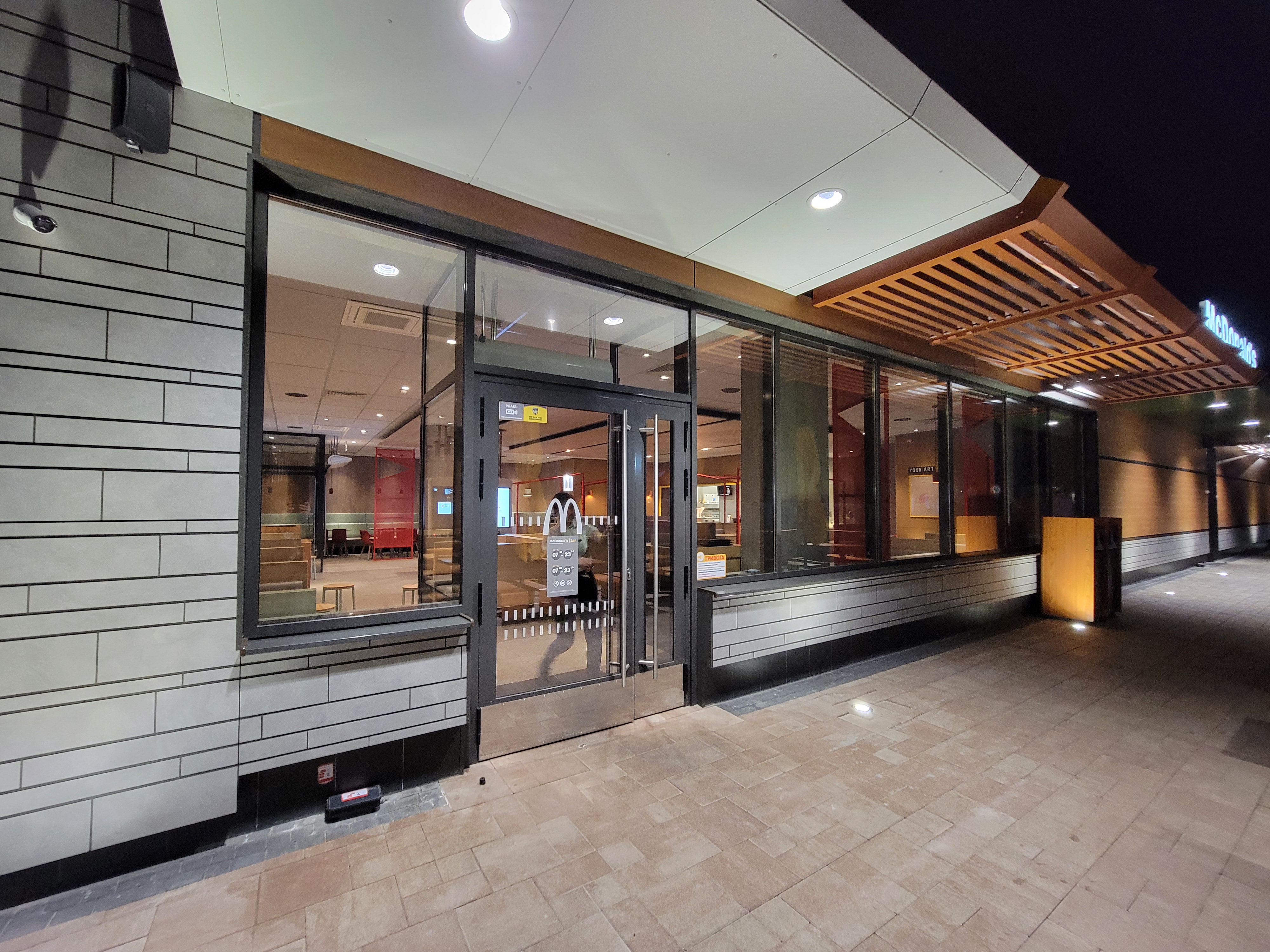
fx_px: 477
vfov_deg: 89.9
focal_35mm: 13
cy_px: 476
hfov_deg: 106.2
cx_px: 635
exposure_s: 1/33
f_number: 2.2
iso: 400
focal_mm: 2.2
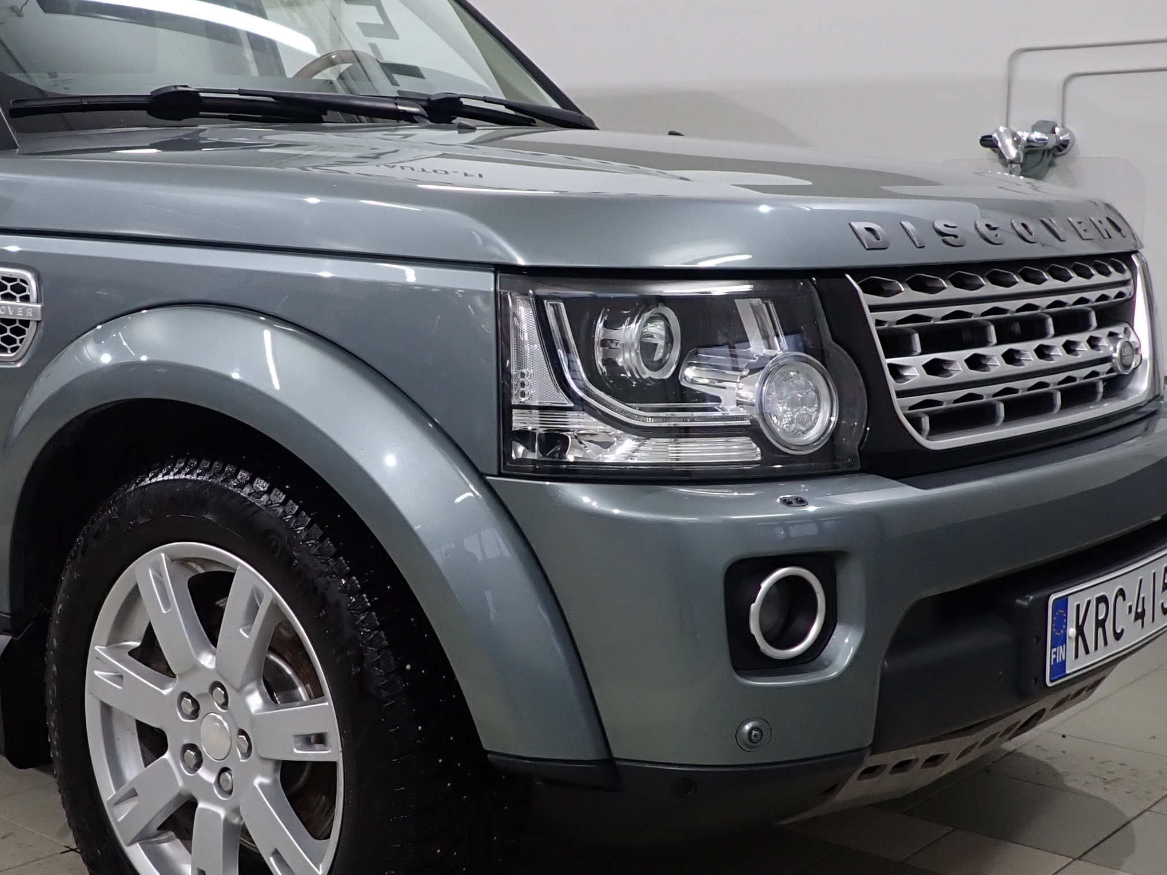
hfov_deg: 38.4
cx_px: 365
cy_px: 377
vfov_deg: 29.6
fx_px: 1652
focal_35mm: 49
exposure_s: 1/60
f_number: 2
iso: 125
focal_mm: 4.5
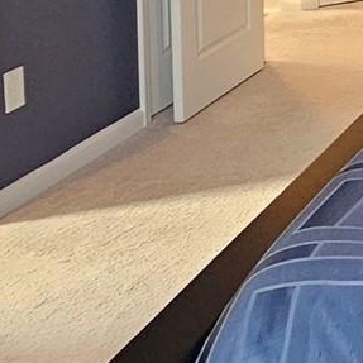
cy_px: -137
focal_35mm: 82
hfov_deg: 16.6
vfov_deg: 19.2
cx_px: 706
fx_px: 973
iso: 320
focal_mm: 2.2
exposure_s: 1/60
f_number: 2.2
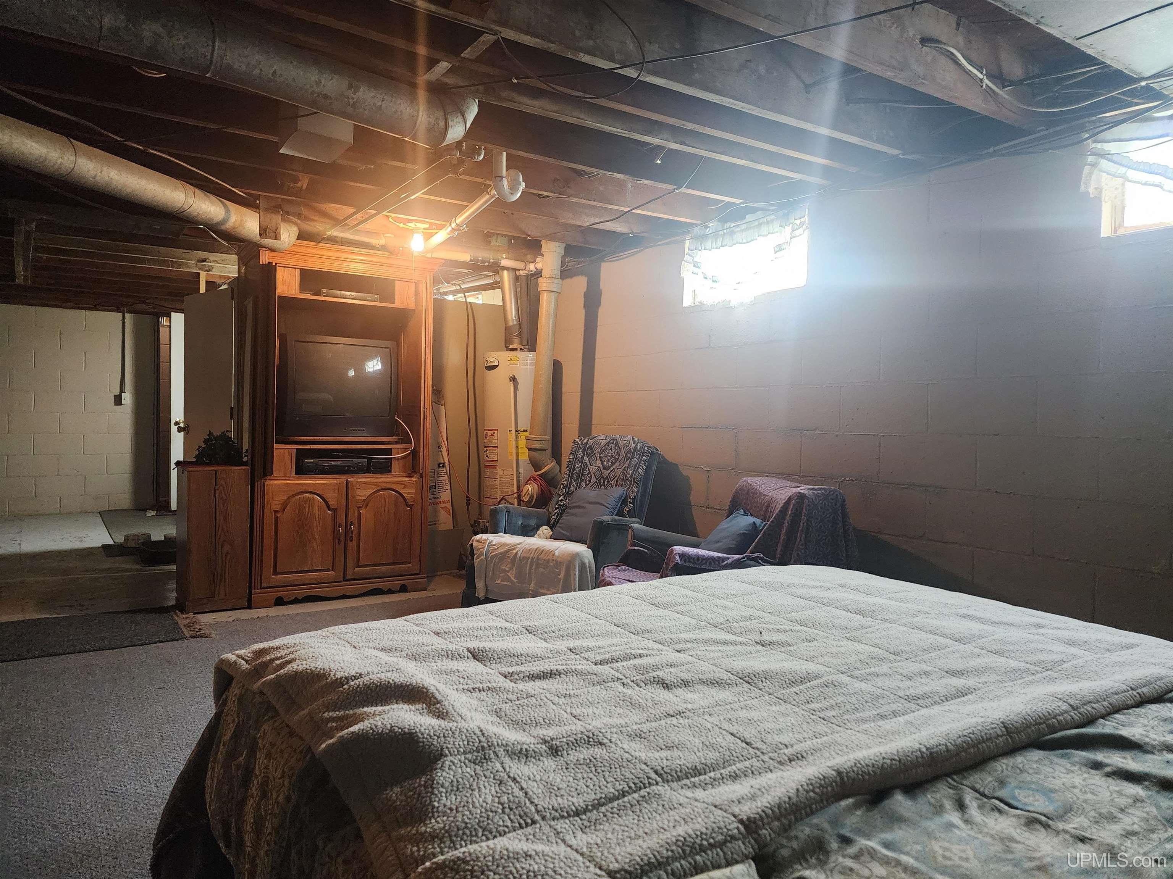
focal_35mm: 23
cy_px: 440
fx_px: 779
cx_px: 586
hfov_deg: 73.9
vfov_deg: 58.9
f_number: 1.8
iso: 800
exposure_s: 1/120
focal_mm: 6.4
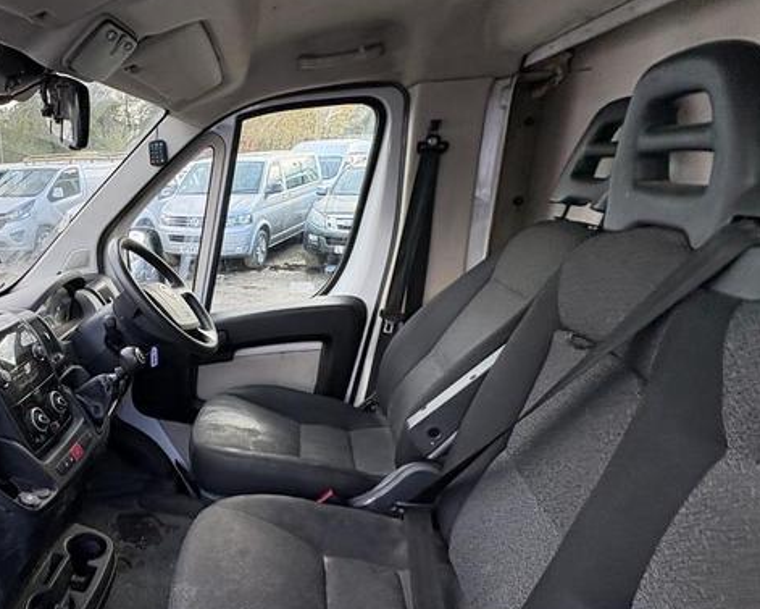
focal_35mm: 26
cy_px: 342
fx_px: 585
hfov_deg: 59.2
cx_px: 121
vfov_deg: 54.8
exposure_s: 1/140
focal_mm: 2.22
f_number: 2.2
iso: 64
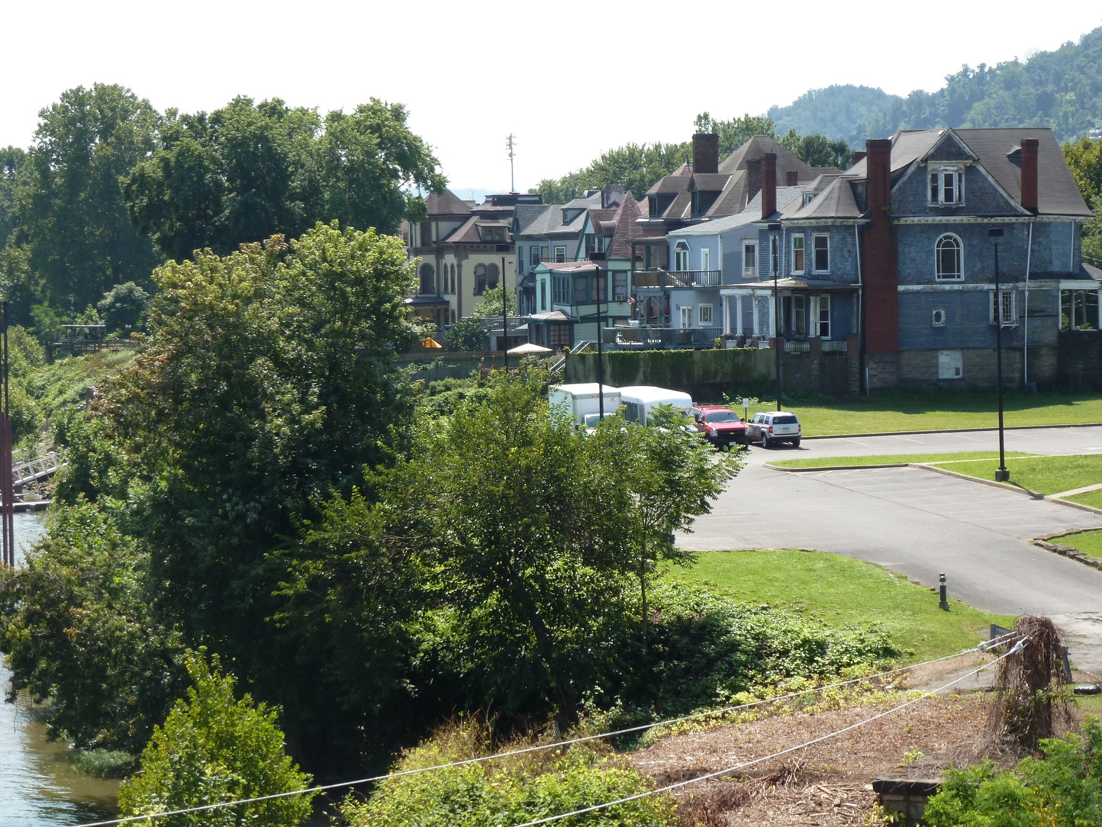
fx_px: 3597
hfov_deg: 17.4
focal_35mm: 113
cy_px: 414
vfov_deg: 13.1
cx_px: 551
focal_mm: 20.2
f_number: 5.1
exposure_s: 1/200
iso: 100
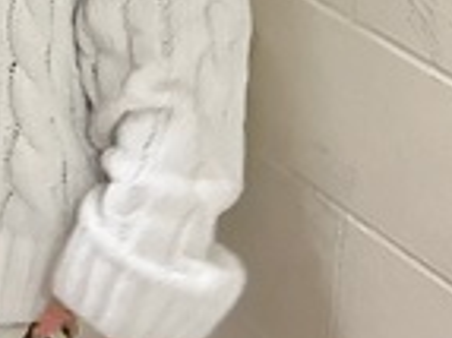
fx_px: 2114
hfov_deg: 12.0
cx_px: -66
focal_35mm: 162
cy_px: -385
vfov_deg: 8.6
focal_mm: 3
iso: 80
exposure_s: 1/60
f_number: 1.8
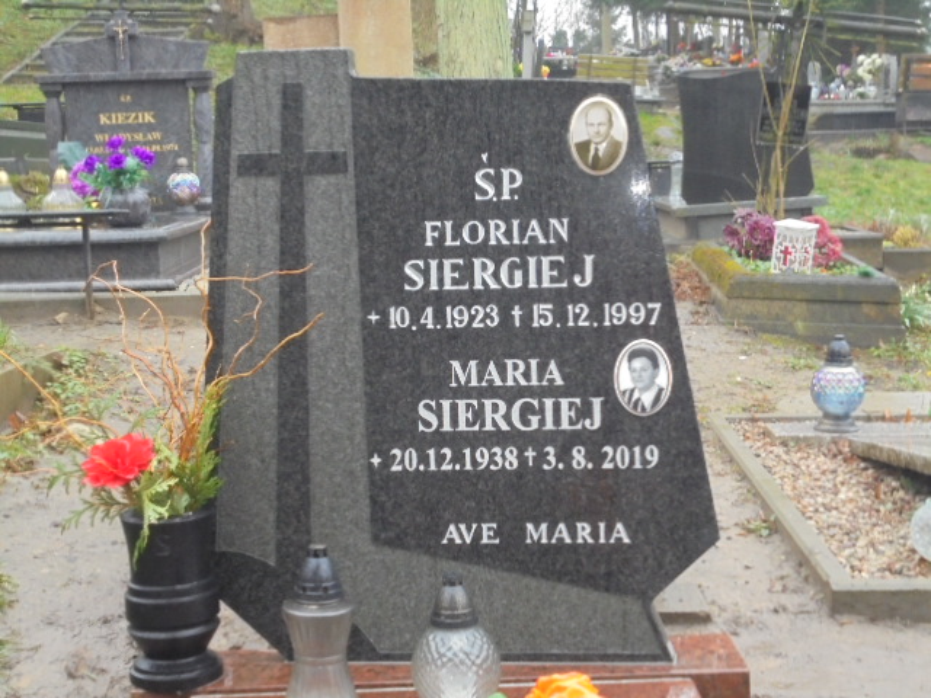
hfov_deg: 34.3
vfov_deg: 26.1
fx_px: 1506
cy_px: 349
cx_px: 466
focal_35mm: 56
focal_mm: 10.1
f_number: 5.2
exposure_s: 1/25
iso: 400
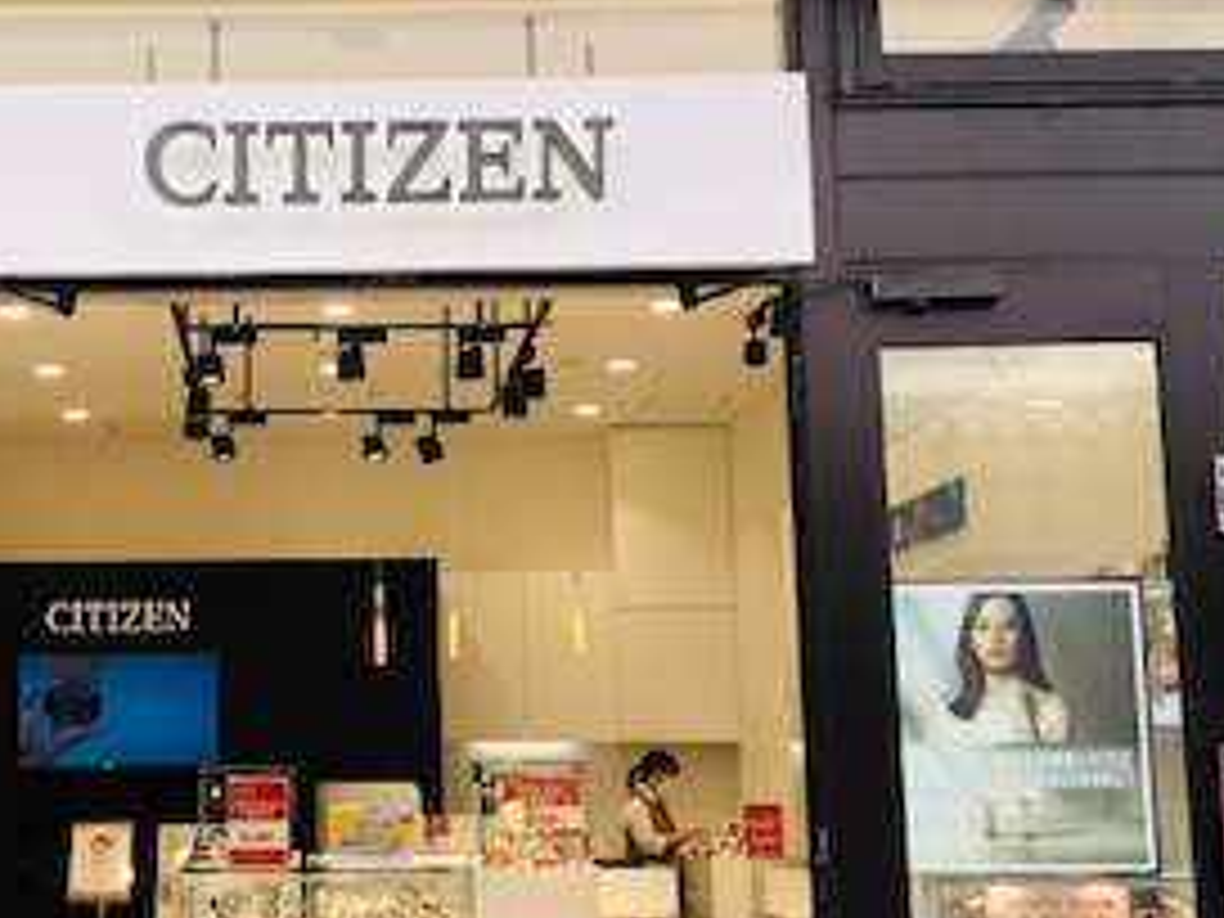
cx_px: 270
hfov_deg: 28.8
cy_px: 428
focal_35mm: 66
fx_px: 2334
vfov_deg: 22.3
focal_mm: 4
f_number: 1.8
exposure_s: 1/242
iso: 20
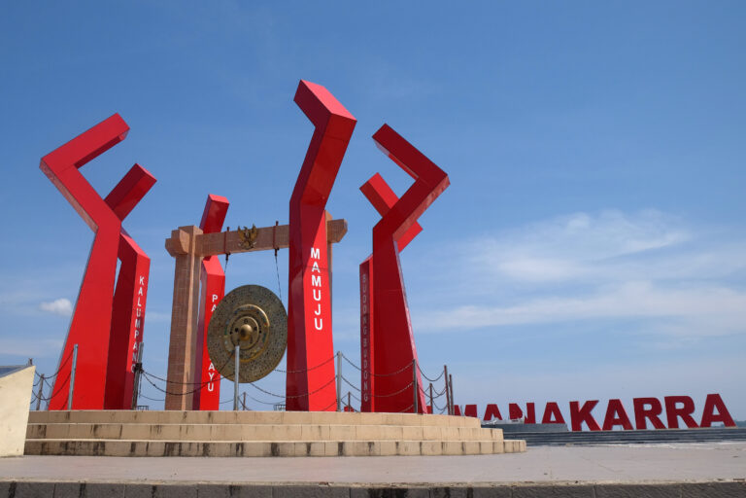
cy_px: 249
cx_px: 373
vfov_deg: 47.9
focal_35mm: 27
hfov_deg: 67.4
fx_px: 559
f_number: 5.6
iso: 400
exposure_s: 1/2500
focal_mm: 18
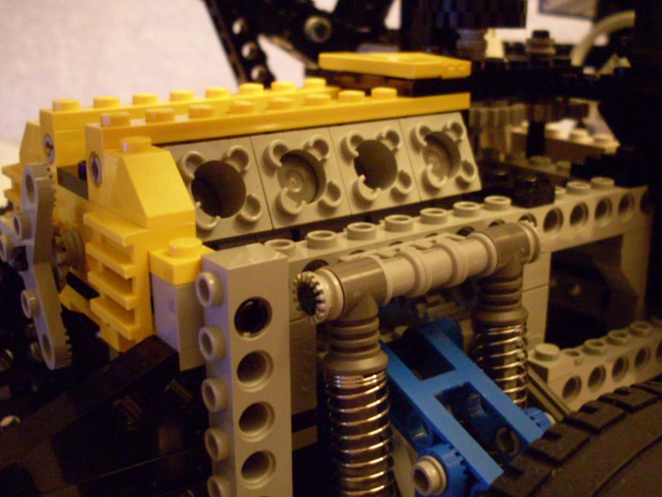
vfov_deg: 32.9
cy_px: 246
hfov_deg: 42.9
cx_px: 339
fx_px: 841
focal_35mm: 44
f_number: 2.8
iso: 200
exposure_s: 1/1.43
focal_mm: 6.3
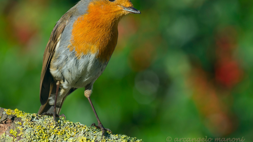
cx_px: 125
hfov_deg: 5.4
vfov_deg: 3.0
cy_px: 61
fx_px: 2690
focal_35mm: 401
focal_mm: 250
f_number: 14
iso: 500
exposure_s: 1/400
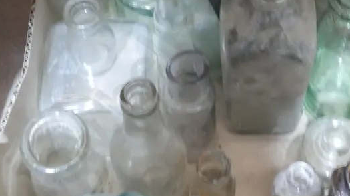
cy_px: -34
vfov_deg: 13.8
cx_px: 226
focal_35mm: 85
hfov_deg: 24.9
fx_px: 789
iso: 3200
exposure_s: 1/4
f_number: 11
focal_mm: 20
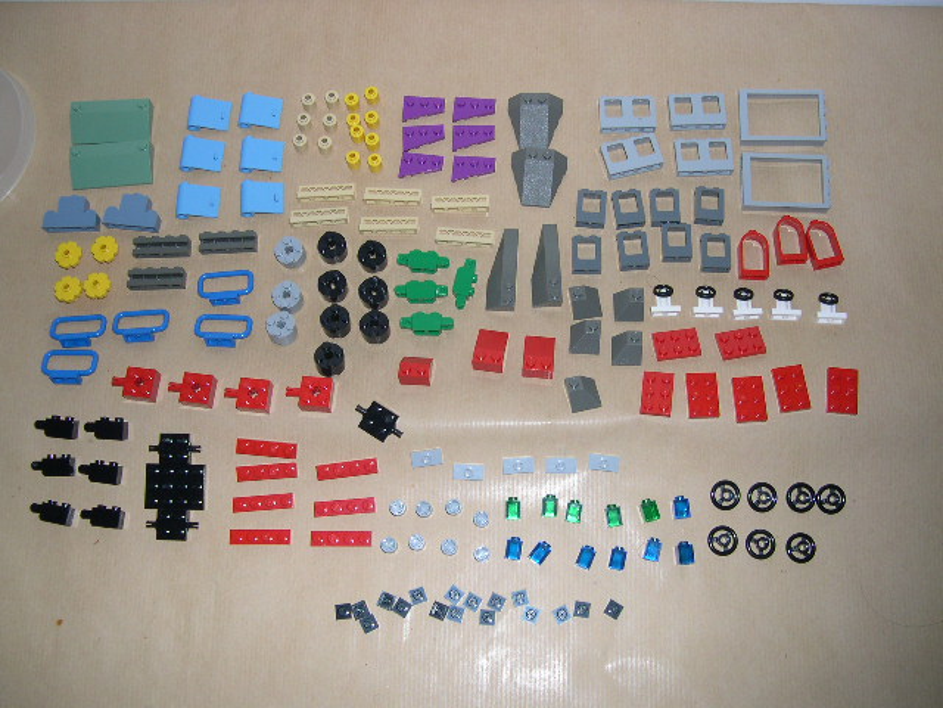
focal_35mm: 38
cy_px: 354
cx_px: 472
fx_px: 1035
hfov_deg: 49.0
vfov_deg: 37.7
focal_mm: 8
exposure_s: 1/60
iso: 100
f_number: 2.8
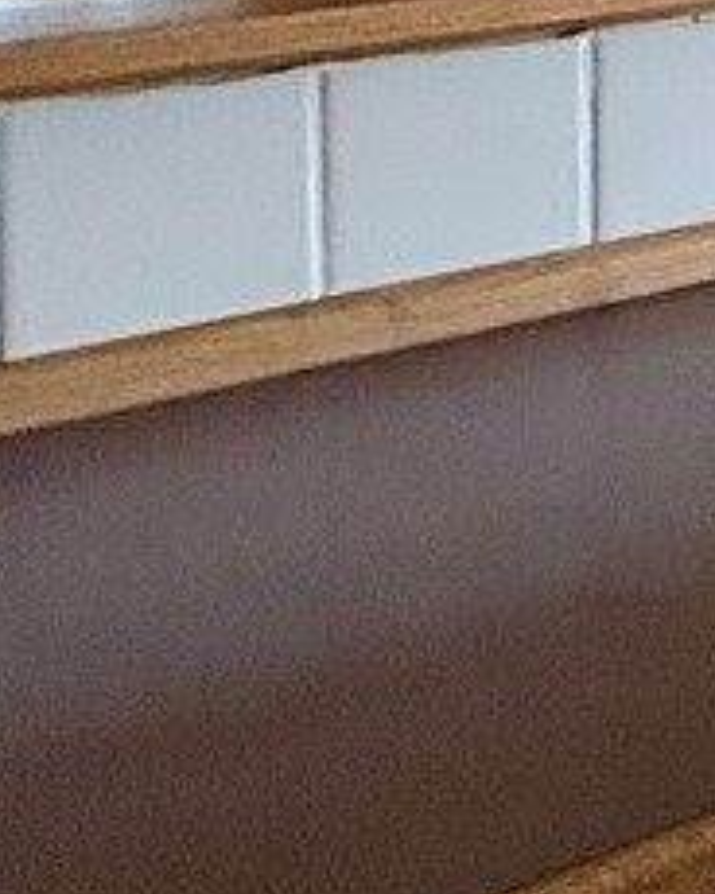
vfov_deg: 18.5
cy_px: -338
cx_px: 2841
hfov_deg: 8.3
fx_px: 2513
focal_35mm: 95
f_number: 2.2
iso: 125
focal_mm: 2.22
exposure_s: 1/120
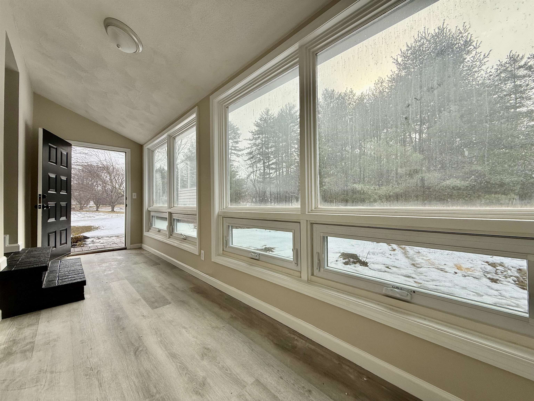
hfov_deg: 102.1
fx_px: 216
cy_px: 200
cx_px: 267
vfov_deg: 85.7
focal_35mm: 14
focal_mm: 2.22
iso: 64
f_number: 2.2
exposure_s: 1/569
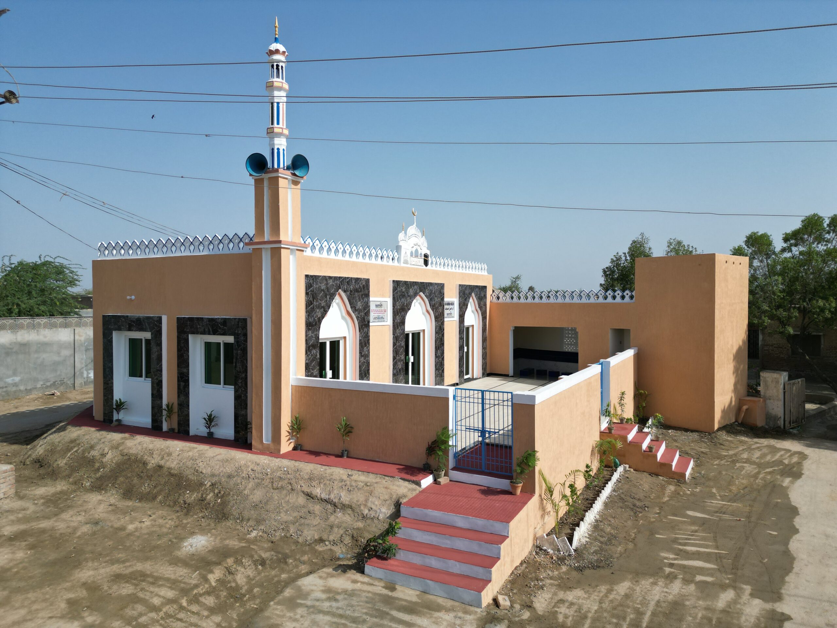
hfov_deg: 71.6
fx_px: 580
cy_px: 314
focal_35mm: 24
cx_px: 418
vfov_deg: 56.8
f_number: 1.7
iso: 110
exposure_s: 1/4000
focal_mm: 6.72
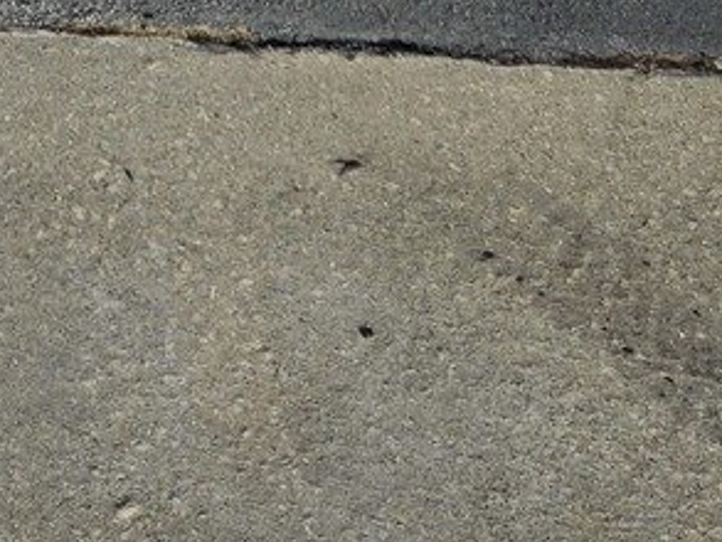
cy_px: -700
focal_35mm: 113
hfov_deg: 16.5
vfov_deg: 11.2
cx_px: -212
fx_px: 2358
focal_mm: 5.4
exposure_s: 1/7596
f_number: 1.8
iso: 25
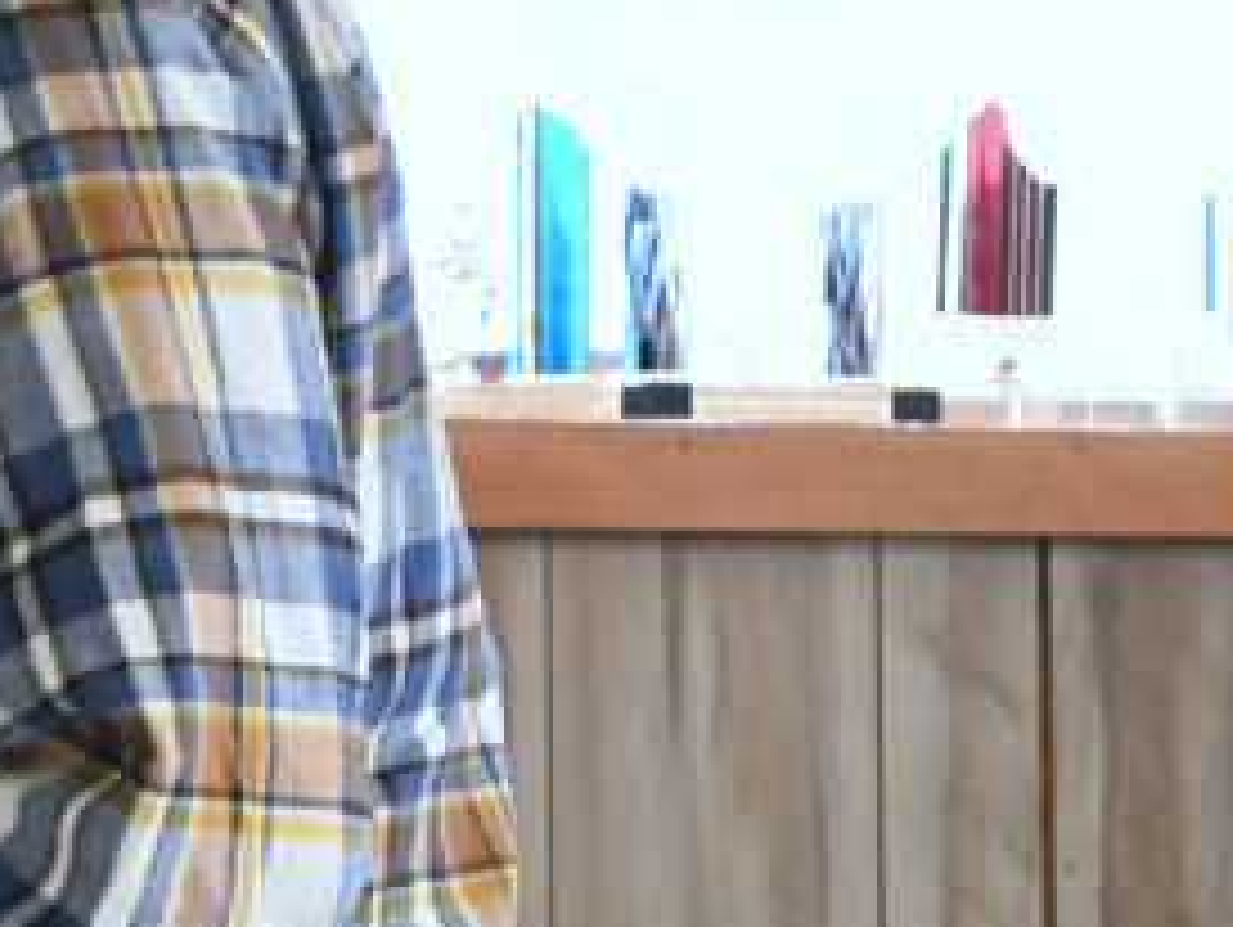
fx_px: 9376
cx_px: -1616
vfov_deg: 5.7
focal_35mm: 263
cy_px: 110
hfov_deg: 7.1
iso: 3200
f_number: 6.3
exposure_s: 1/100
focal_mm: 50
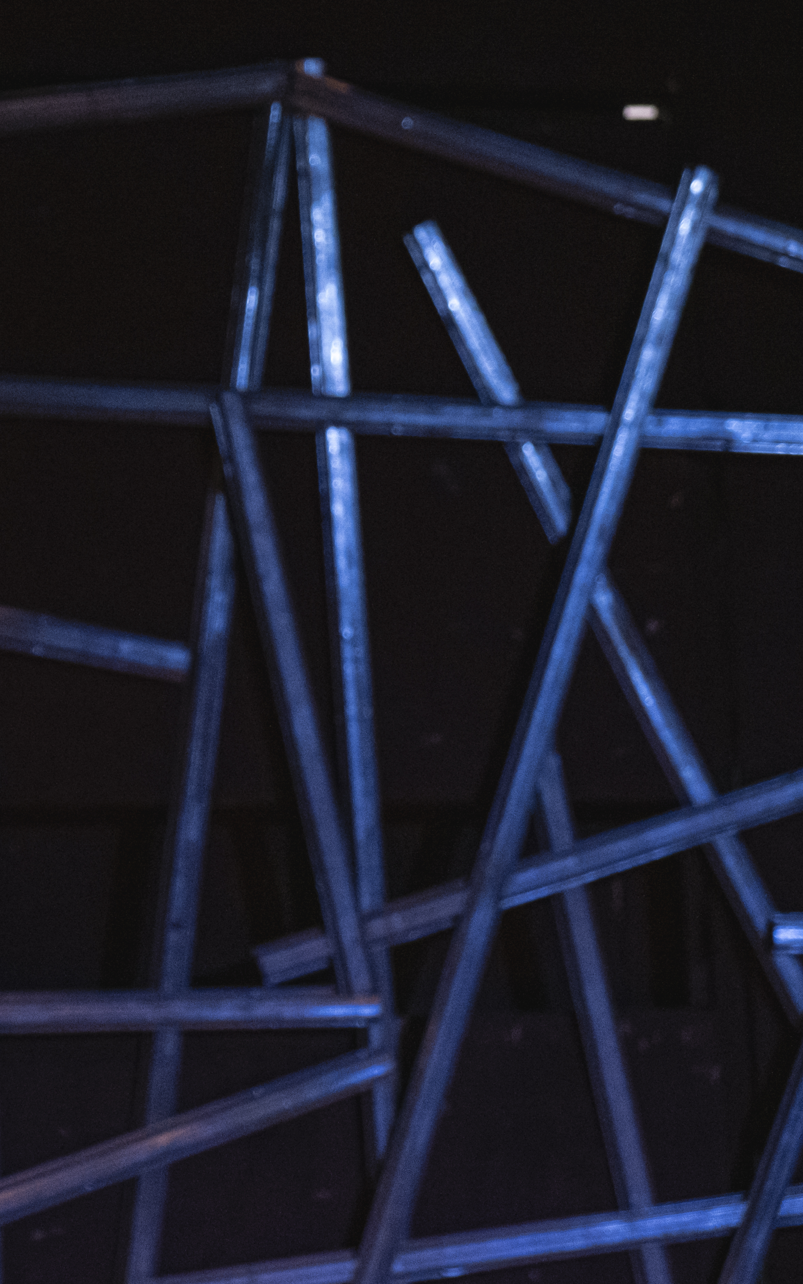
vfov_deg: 16.8
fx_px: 4342
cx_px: -223
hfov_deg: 10.4
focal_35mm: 124
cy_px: 664
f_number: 4
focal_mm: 48.4
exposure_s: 1/250
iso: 8000
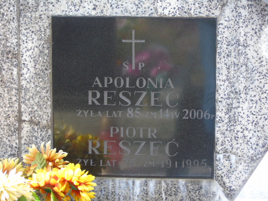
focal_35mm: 142
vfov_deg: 10.4
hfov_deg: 13.9
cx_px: 134
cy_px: 100
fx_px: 1099
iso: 320
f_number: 4.7
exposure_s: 1/125
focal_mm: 25
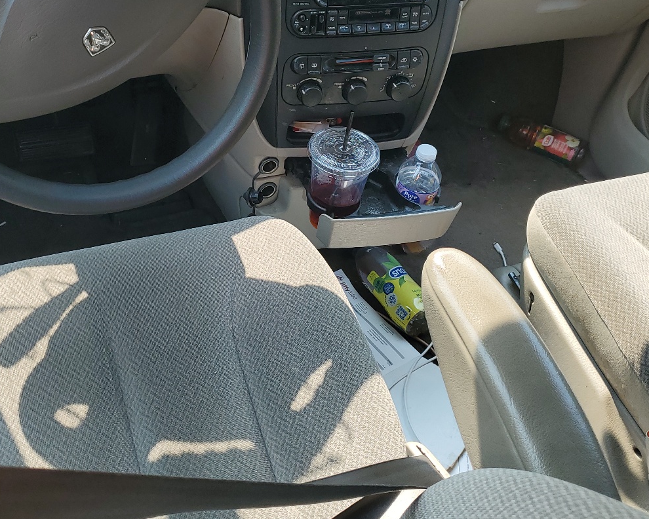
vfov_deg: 36.1
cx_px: 243
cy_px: 171
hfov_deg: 44.4
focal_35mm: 41
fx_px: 788
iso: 50
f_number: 1.5
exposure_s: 1/417
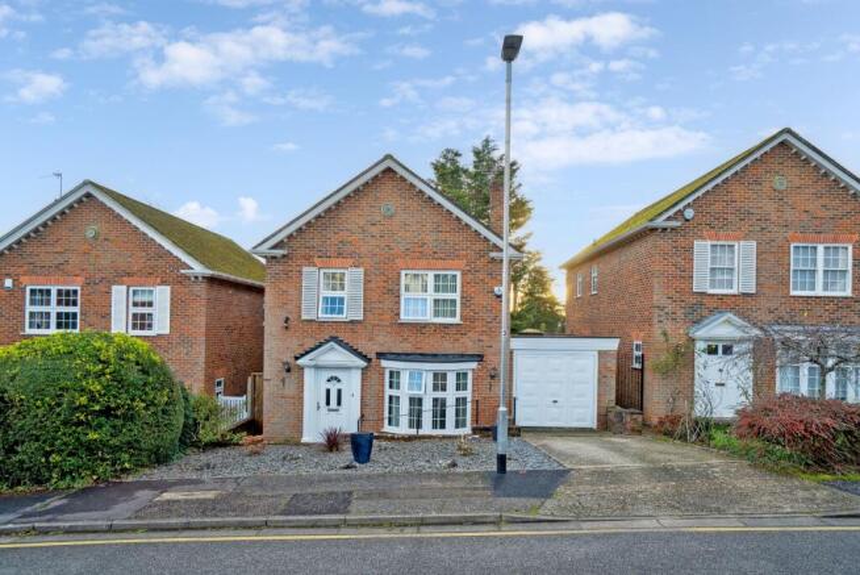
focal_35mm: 21
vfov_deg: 59.6
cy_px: 288
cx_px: 430
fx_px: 502
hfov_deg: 81.2
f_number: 7.1
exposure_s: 1/60
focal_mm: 21
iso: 640
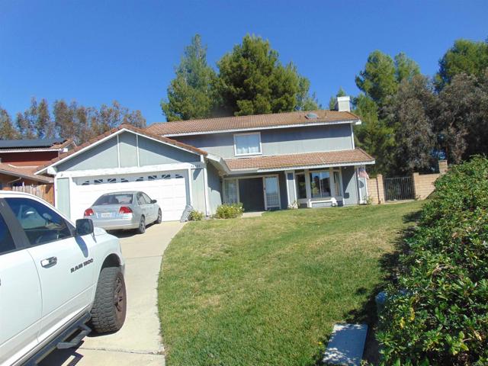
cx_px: 244
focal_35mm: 25
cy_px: 183
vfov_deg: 54.9
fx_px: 352
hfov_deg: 69.4
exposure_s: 1/250
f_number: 7.7
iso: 80
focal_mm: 4.5
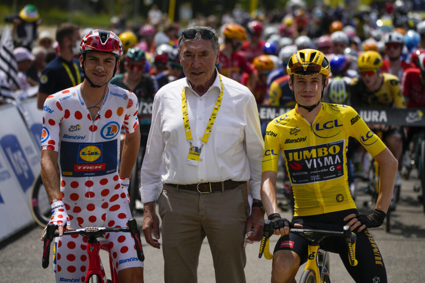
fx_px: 2230
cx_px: 212
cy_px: 142
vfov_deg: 7.3
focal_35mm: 189
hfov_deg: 10.9
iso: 640
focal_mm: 189
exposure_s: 1/8000
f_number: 5.6
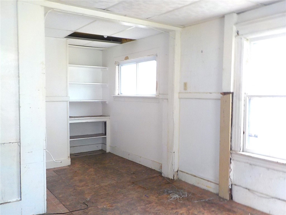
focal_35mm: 30
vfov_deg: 46.8
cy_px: 108
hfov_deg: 60.0
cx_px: 143
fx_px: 248
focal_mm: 4.1
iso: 160
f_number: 3.3
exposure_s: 1/30
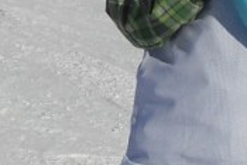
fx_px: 1463
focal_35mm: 213
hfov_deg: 9.6
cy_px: 41
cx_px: 224
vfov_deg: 6.5
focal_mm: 6.3
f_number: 8.2
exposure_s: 1/750
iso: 80
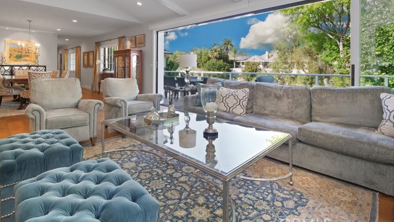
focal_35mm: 18
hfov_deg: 92.6
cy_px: 81
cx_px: 194
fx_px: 188
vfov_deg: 60.1
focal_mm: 8
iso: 1600
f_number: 5.6
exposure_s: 1/125
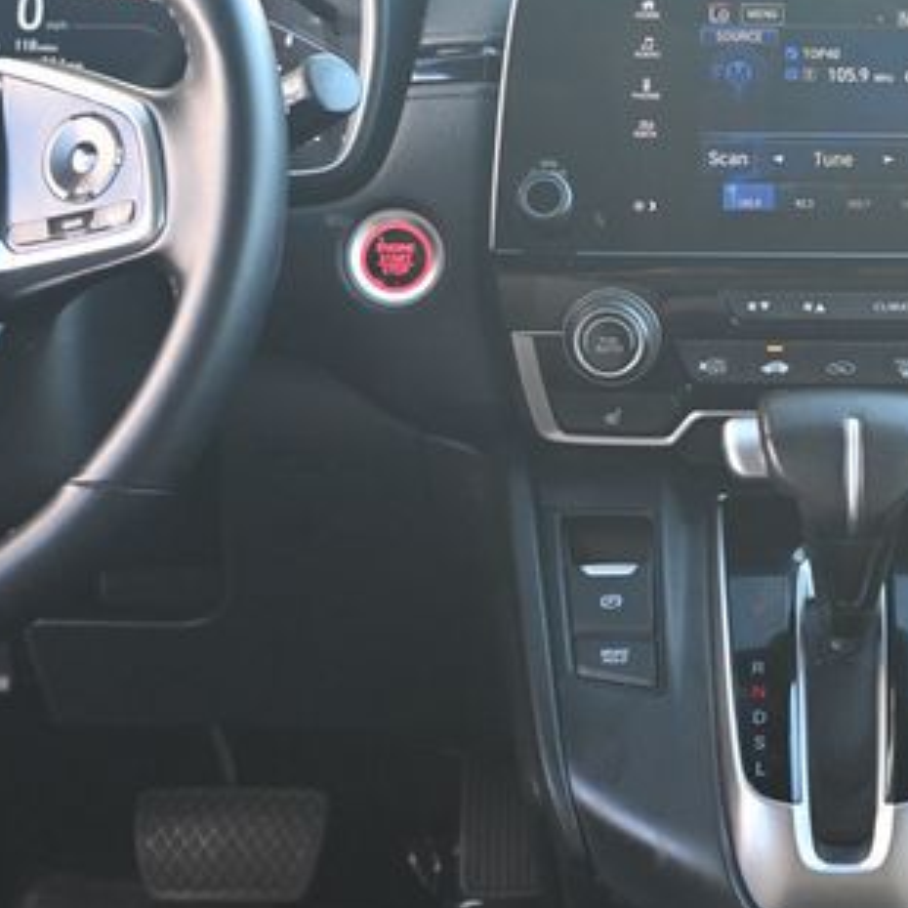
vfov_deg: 21.9
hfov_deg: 21.3
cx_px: 858
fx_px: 2344
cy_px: 375
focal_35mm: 79
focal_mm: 30
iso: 1100
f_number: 4.8
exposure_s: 1/125
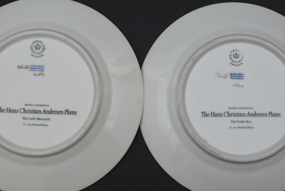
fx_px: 531
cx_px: 146
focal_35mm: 67
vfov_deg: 20.3
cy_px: 82
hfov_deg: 30.1
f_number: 10
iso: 200
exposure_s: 1/60
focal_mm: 38
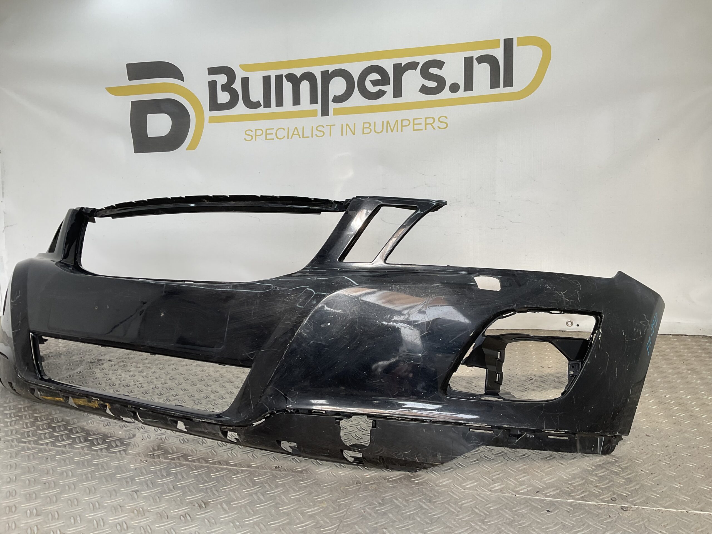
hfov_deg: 61.7
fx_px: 596
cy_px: 267
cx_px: 356
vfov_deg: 48.2
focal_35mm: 29
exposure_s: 1/217
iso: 16
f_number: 1.8
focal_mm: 3
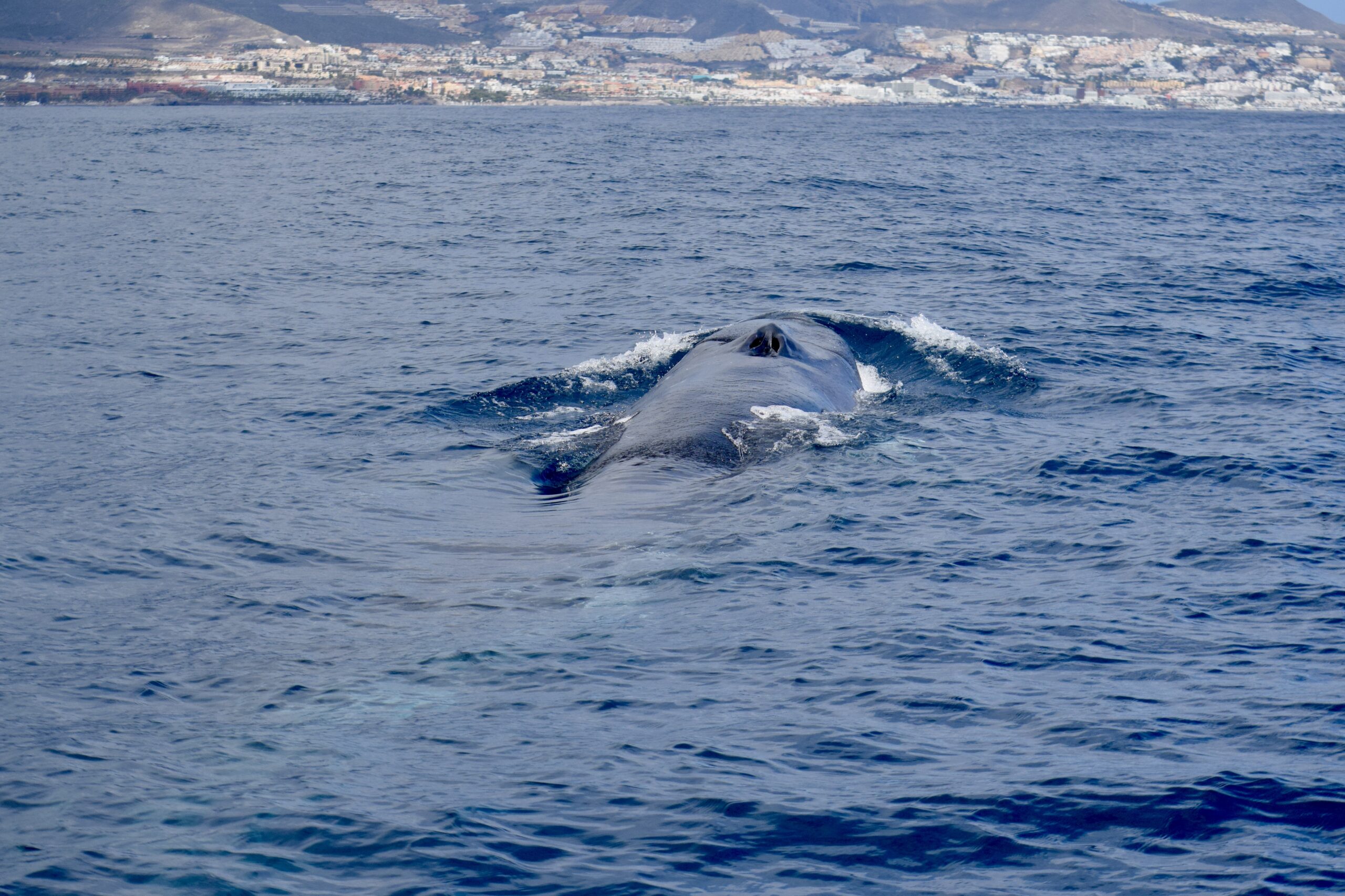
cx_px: 672
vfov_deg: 16.5
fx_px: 3082
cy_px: 448
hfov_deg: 24.6
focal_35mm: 82
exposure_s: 1/1600
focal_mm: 55
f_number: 7.1
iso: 400
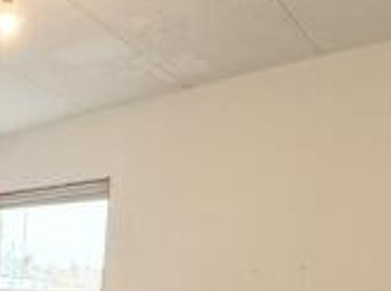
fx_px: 563
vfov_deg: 25.8
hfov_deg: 32.8
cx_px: -56
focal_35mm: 50
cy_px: 352
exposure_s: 1/100
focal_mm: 2.22
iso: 160
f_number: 2.2
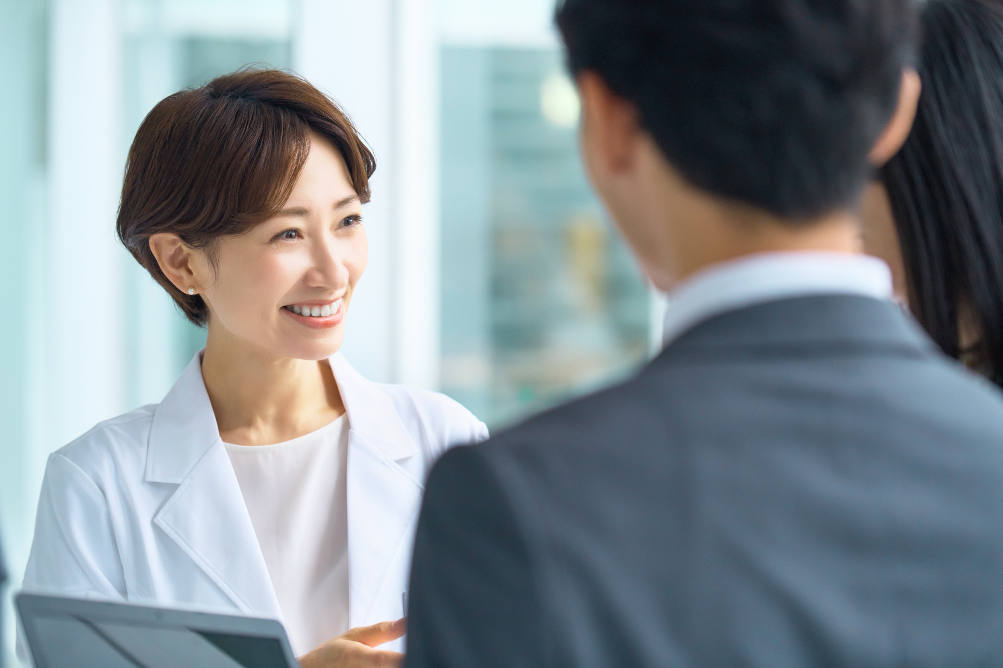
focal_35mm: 105
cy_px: 334
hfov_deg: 19.5
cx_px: 502
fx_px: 2925
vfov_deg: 13.0
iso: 400
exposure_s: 1/160
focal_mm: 105
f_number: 3.2
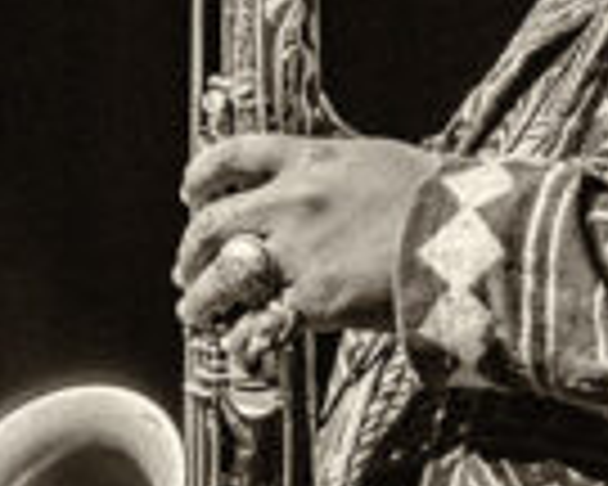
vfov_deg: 7.3
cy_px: -38
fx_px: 3779
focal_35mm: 210
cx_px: 450
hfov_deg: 9.2
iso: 400
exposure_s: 1/125
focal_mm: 45
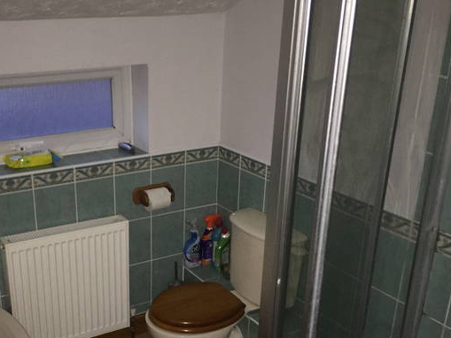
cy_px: 233
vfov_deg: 31.9
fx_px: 586
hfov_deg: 41.6
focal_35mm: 45
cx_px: 155
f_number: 2.2
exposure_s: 1/17
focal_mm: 4.15
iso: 250
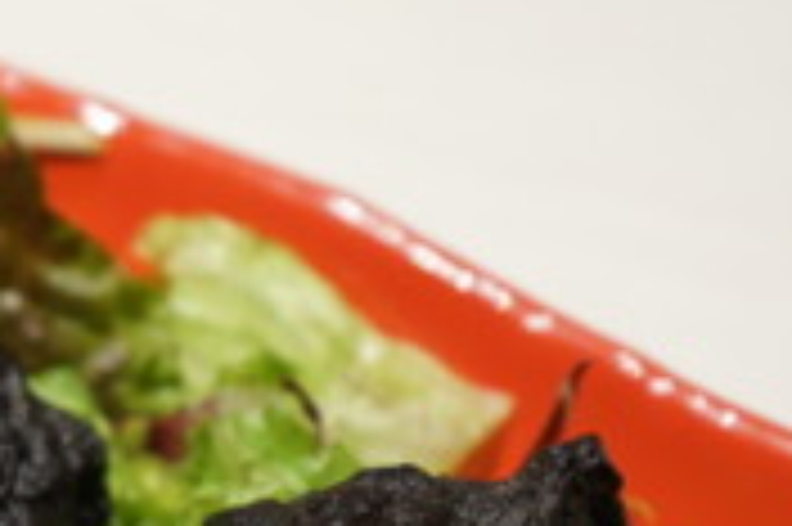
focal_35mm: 164
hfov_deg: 12.2
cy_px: 659
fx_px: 3605
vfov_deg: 8.3
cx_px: -176
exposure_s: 1/60
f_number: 4.5
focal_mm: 48
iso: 640
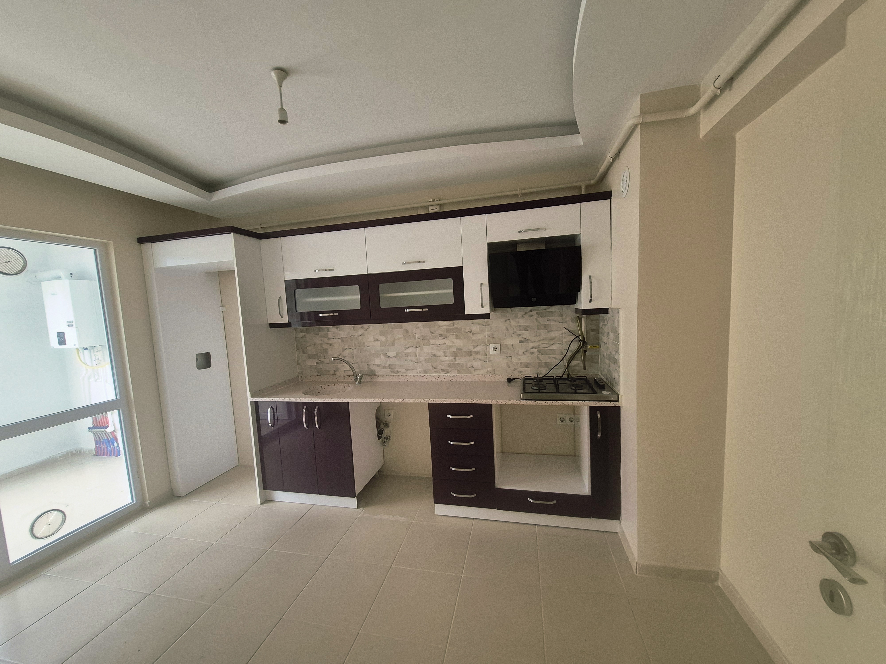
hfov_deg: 106.2
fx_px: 333
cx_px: 443
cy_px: 332
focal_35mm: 13
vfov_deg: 89.9
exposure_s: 1/50
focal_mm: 1.74
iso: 160
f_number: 2.2
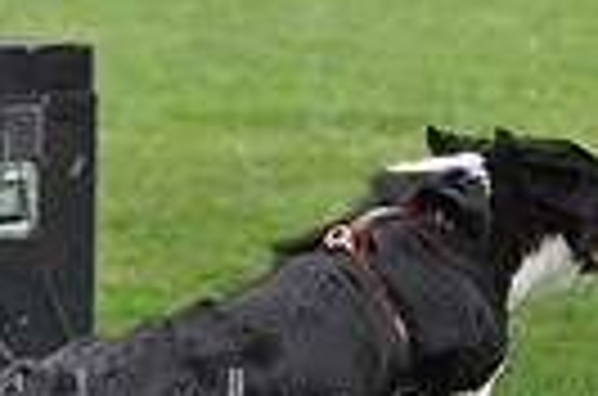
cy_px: 441
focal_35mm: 499
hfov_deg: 4.1
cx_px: 429
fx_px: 8269
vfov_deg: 2.7
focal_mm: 98
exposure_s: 1/1000
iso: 400
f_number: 4.5
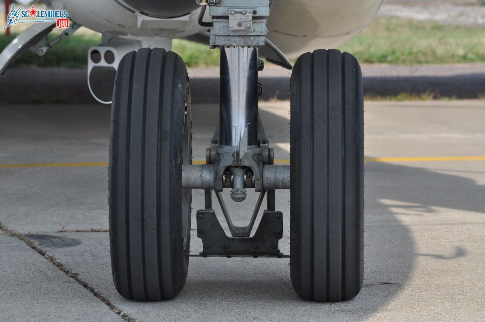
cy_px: 161
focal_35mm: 165
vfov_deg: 8.3
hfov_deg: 12.5
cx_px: 242
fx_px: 2220
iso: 200
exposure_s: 1/400
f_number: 8
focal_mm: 110
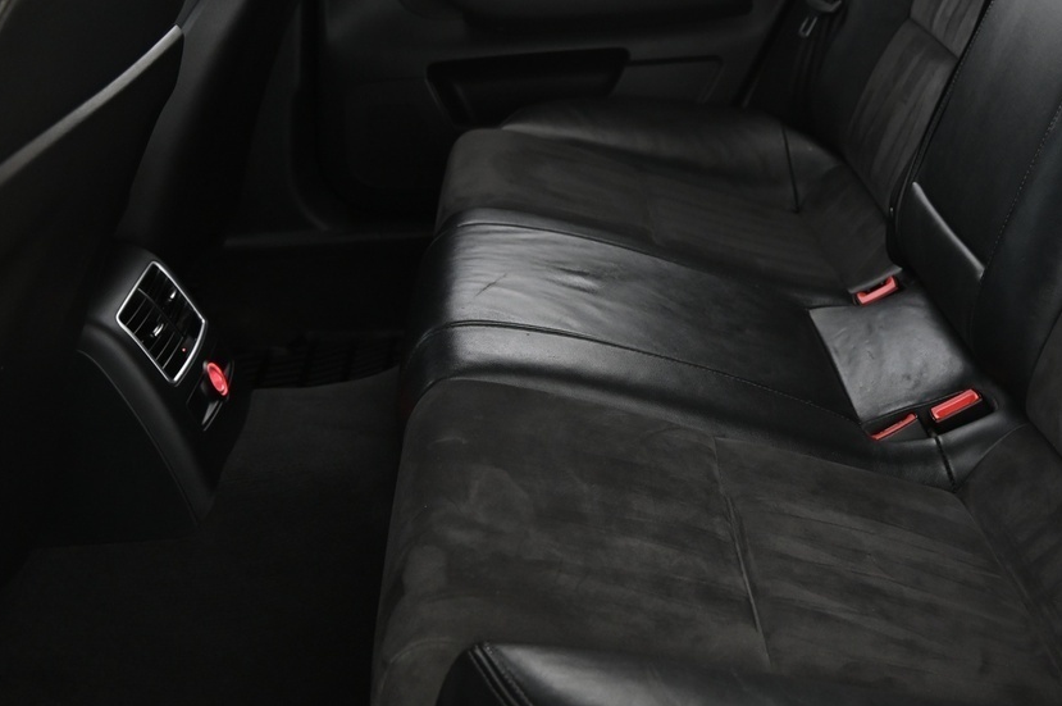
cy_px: 241
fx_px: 1385
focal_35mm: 47
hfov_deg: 41.0
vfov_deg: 28.4
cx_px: 765
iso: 2000
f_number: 4
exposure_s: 1/15
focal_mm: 24
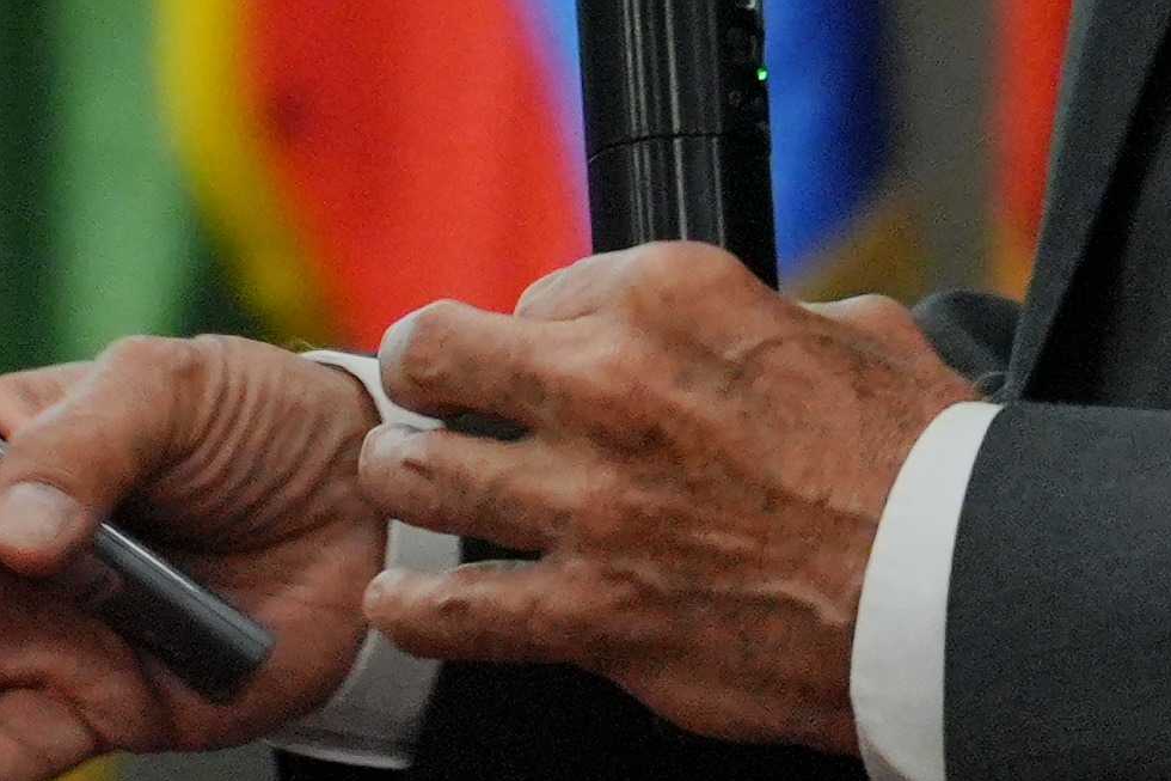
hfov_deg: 3.3
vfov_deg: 2.2
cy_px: -327
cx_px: 448
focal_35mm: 633
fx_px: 20594
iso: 1000
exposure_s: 1/100
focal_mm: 66.8
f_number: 2.8
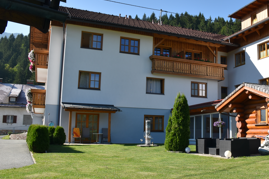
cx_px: 189
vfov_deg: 35.1
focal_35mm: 38
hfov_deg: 49.4
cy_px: 91
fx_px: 284
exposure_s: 1/320
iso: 200
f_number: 8
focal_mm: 18
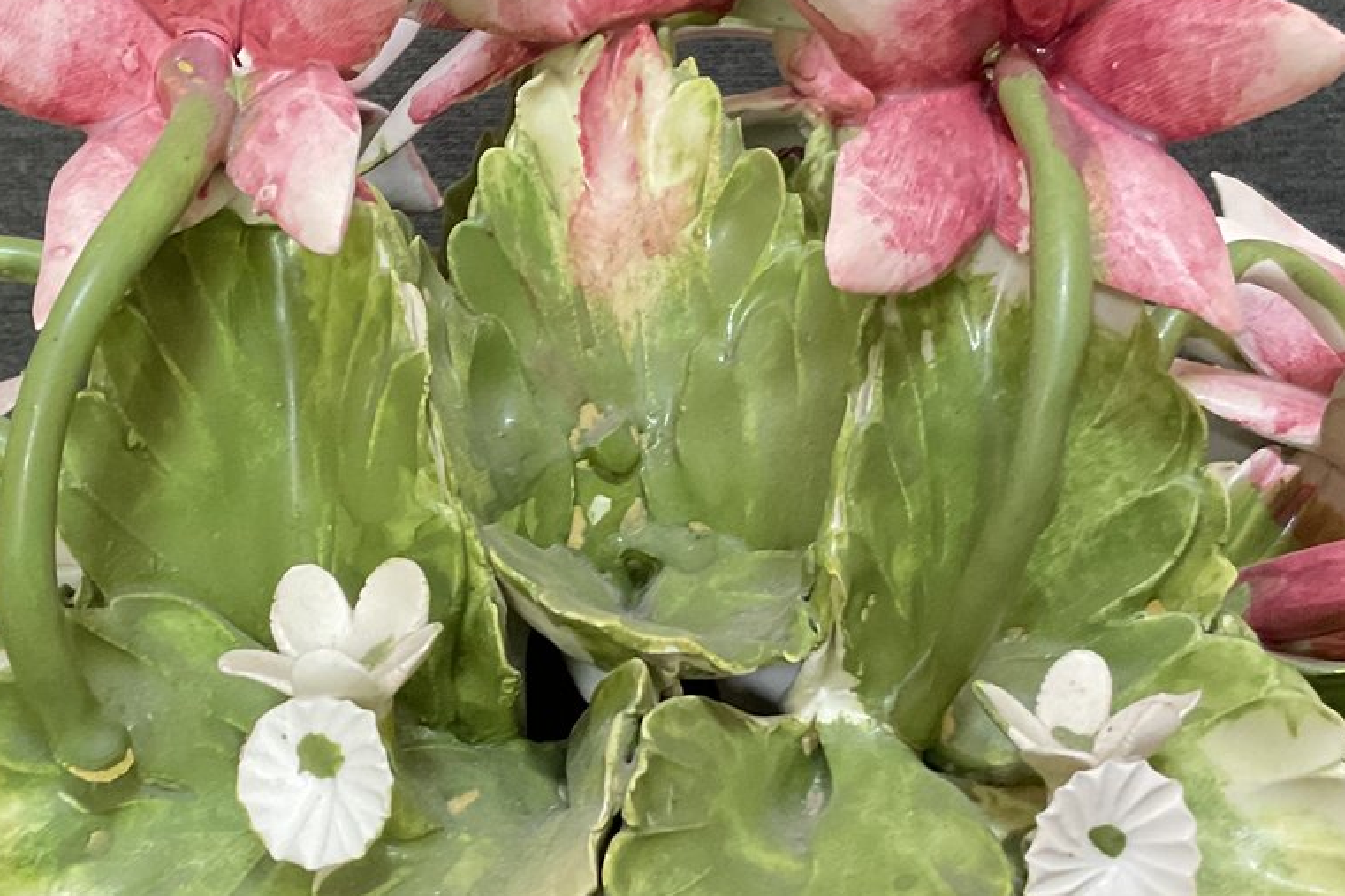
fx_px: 2241
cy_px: 581
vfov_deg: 22.5
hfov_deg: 33.4
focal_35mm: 60
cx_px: 639
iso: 250
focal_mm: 3
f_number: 1.8
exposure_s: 1/60
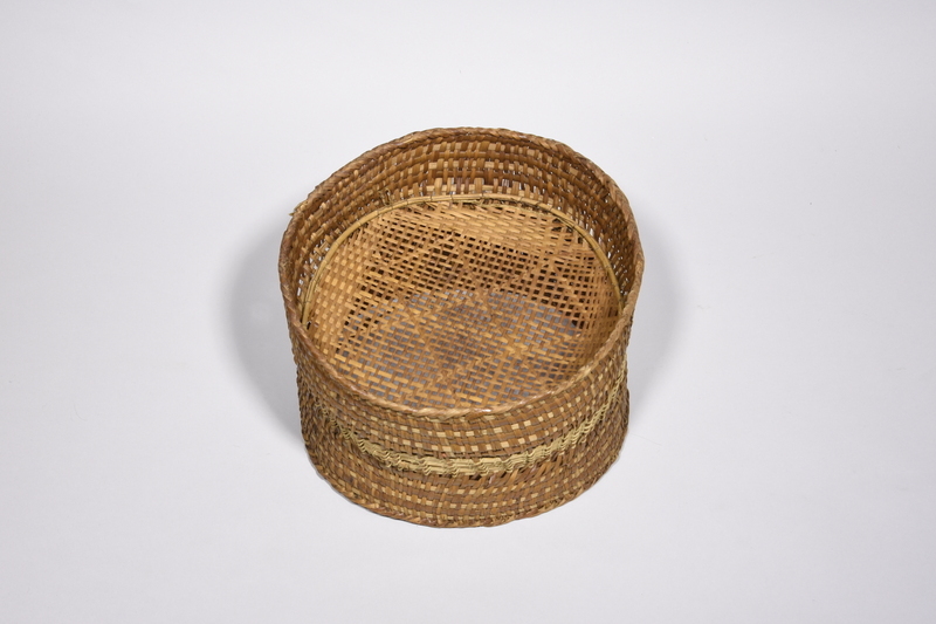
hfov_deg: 30.5
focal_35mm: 66
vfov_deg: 20.6
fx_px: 1716
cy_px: 312
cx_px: 468
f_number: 11
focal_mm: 44
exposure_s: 1/60
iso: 400
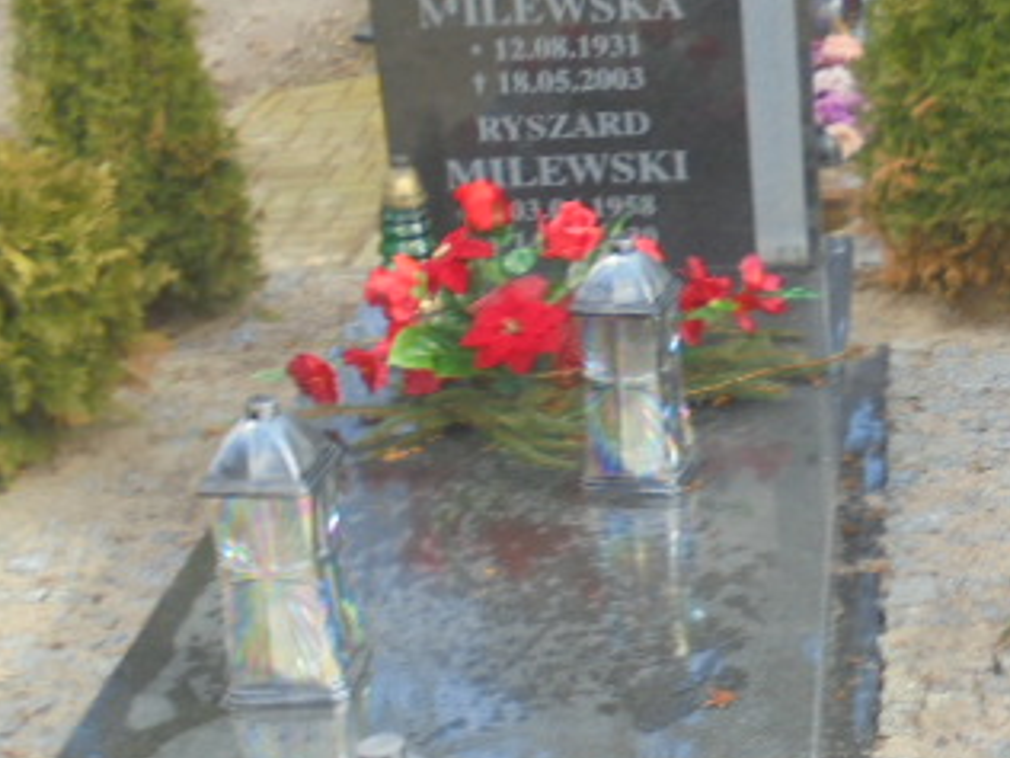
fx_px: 2247
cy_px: 368
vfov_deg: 19.1
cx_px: 997
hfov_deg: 24.3
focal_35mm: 77
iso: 100
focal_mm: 6.9
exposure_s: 1/60
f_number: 4.2
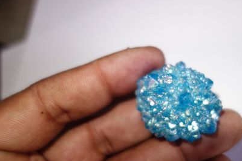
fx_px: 235
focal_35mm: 35
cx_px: 151
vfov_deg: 37.9
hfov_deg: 53.8
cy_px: 85
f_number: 1.8
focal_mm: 10.4
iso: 125
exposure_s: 1/250
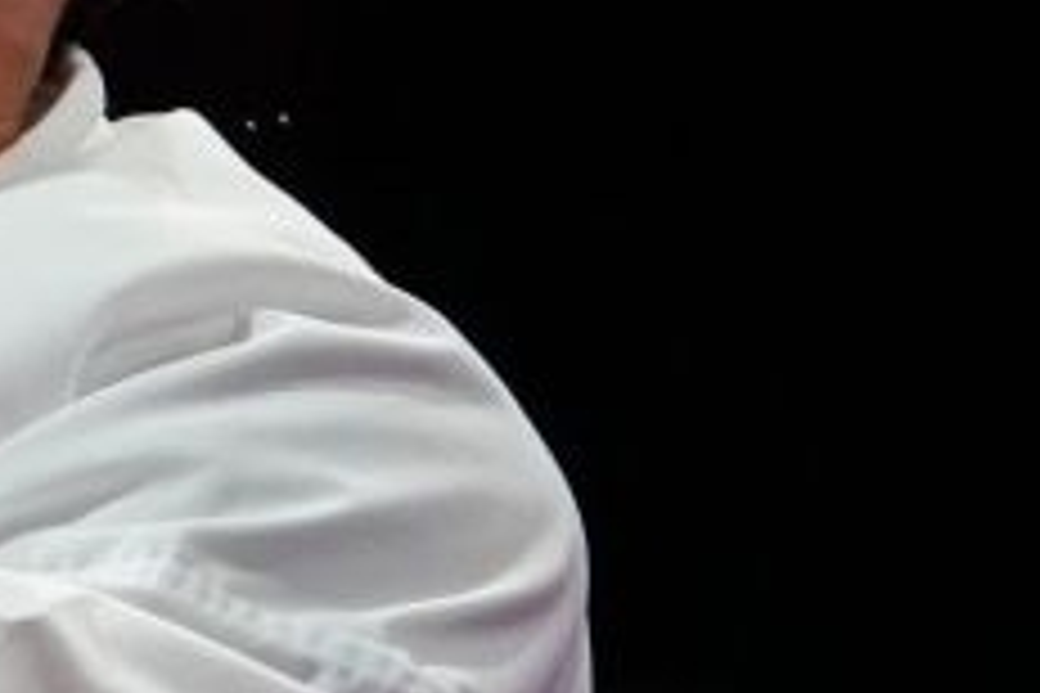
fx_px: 43214
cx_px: -2166
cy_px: 662
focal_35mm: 1496
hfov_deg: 1.4
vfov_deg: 0.9
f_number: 2.8
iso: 3200
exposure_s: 1/1000
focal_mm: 192
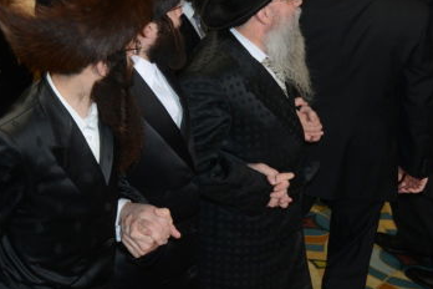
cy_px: -87
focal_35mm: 103
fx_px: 1239
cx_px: -168
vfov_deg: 12.9
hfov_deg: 18.2
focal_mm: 35
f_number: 7.1
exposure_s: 1/200
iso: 400
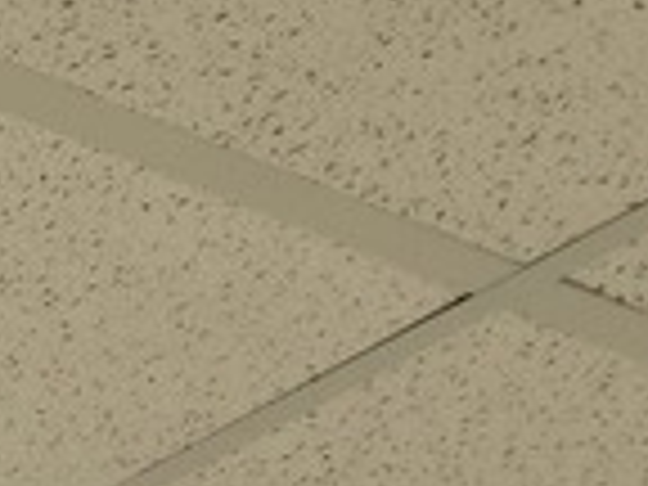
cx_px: -1512
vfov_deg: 7.5
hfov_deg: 8.9
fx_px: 3070
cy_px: 1660
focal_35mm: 164
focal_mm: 5.4
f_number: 1.8
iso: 100
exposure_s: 1/64
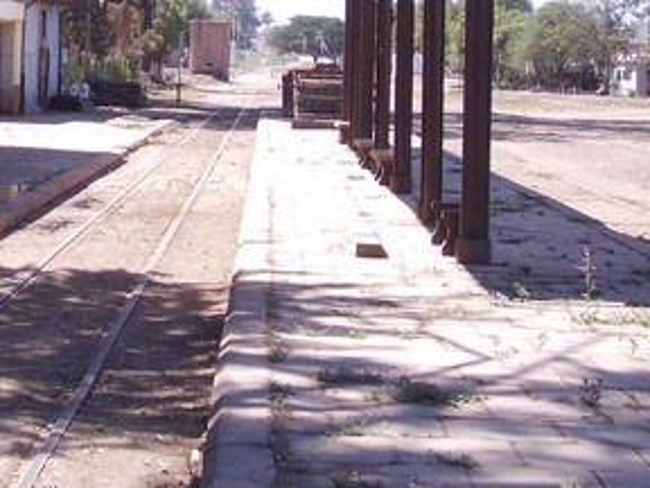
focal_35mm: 101
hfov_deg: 18.6
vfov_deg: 14.5
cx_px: -93
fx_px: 1897
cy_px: 34
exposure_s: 1/400
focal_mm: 5.3
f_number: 3.1
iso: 80
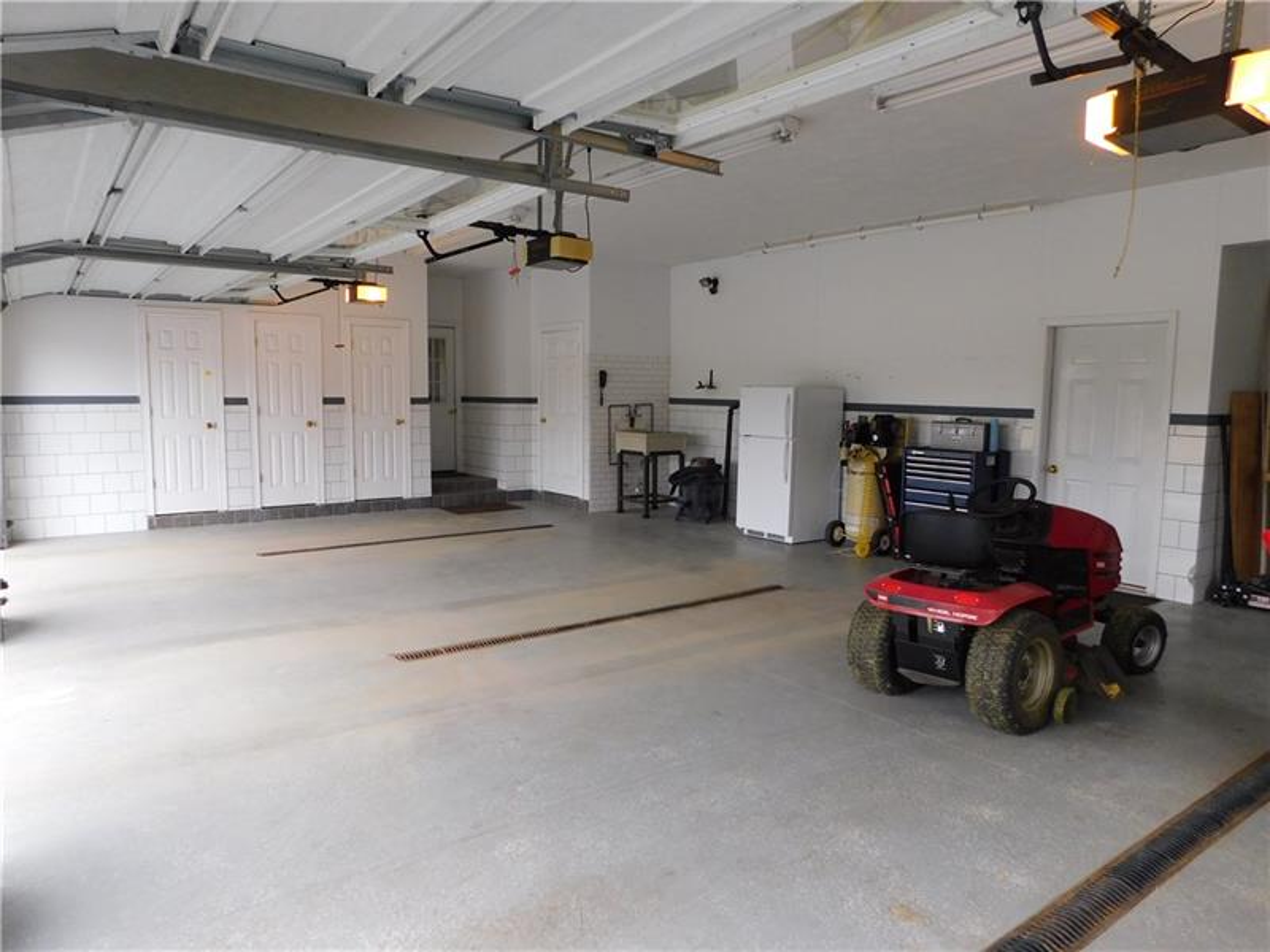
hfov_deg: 73.9
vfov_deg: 58.9
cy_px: 476
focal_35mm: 23
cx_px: 635
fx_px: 844
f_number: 3
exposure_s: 1/30
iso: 200
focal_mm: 4
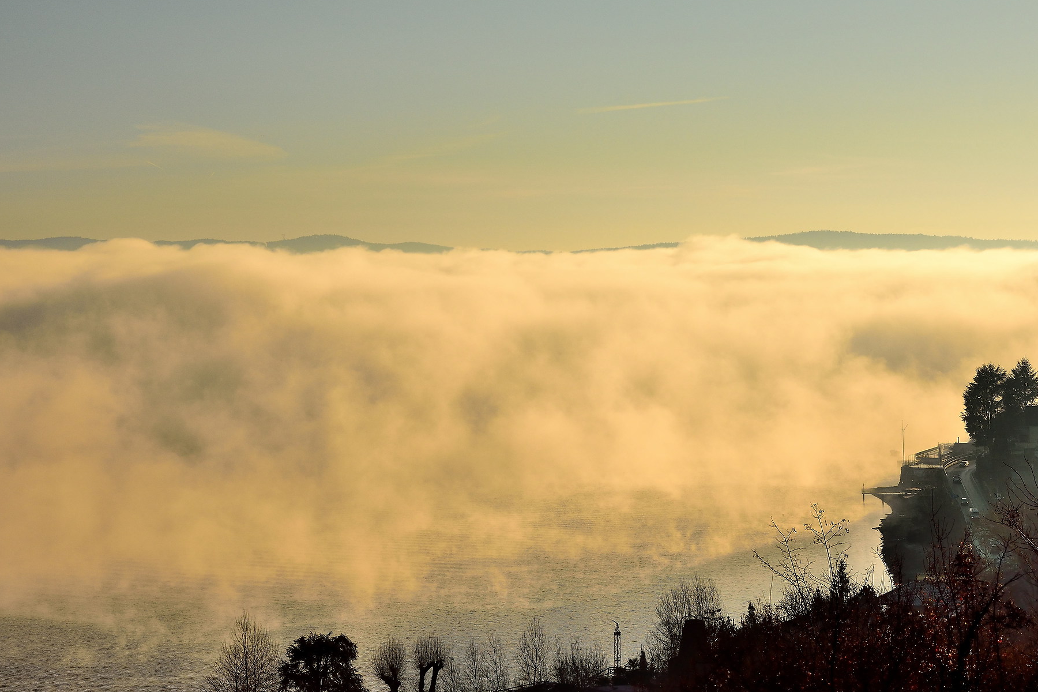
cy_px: 260
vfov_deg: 20.0
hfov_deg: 29.6
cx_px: 591
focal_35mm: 68
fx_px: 1961
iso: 220
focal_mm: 34
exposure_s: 1/500
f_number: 8
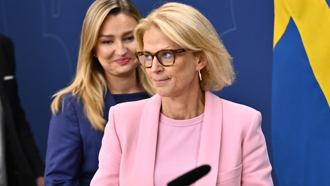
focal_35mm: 253
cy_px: 118
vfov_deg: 4.8
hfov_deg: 8.5
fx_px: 2214
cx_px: 124
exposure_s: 1/250
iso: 1600
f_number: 4.8
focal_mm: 160
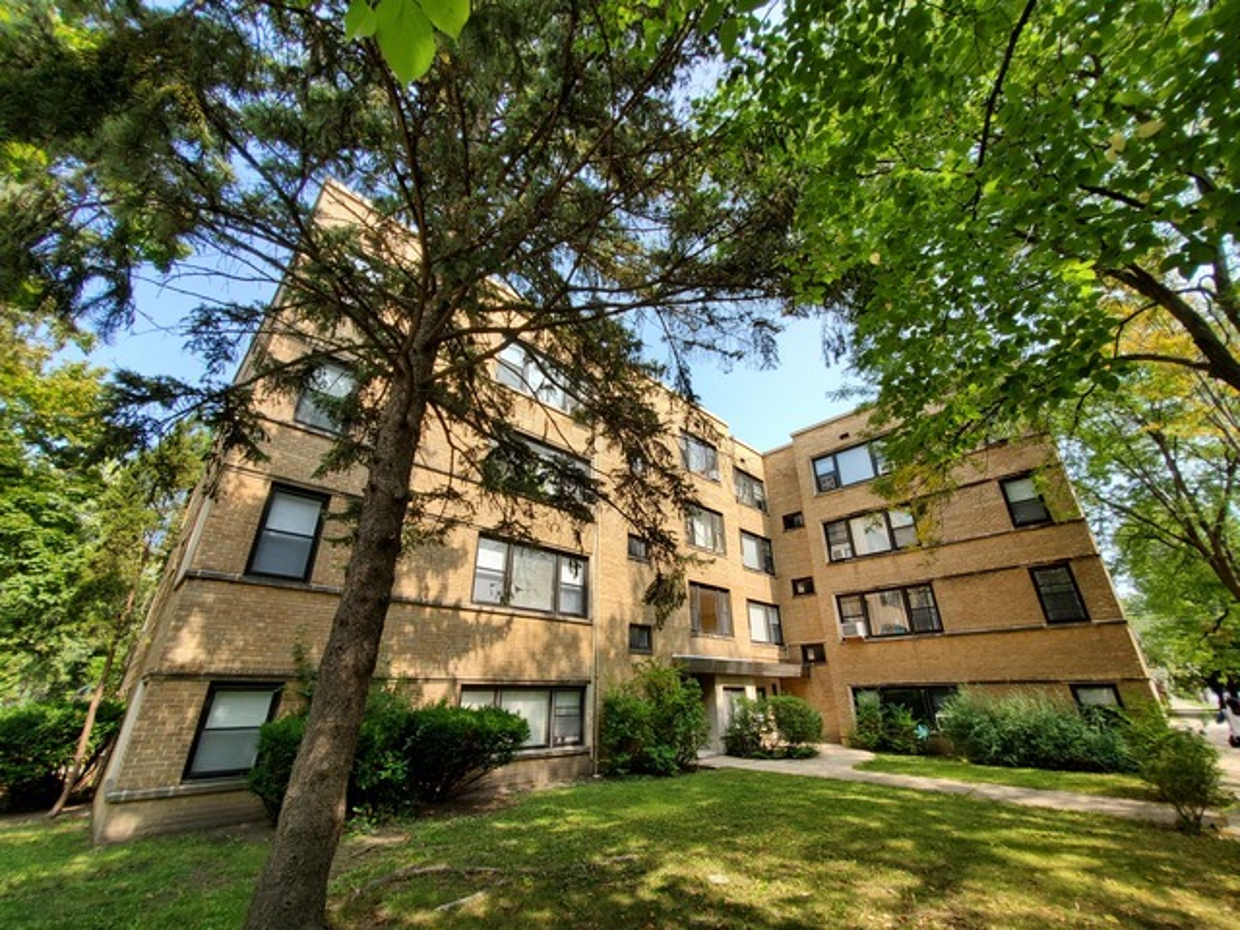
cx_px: 620
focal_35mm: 13
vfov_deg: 89.9
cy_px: 465
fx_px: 466
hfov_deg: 106.2
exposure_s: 1/465
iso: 50
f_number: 2.2
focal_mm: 1.8
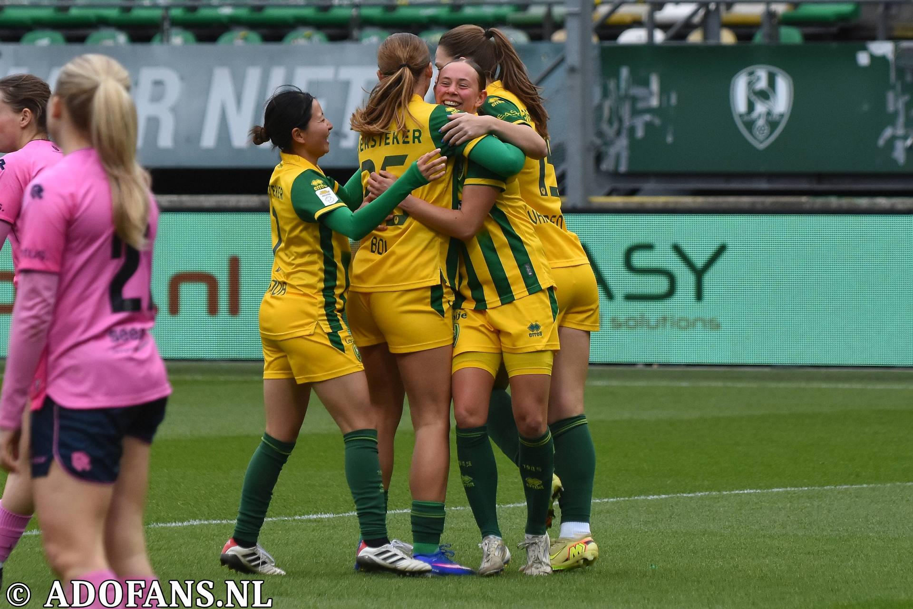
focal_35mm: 255
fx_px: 6467
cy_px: 304
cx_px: 456
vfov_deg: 5.4
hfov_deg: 8.1
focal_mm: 170
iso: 500
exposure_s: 1/800
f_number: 4
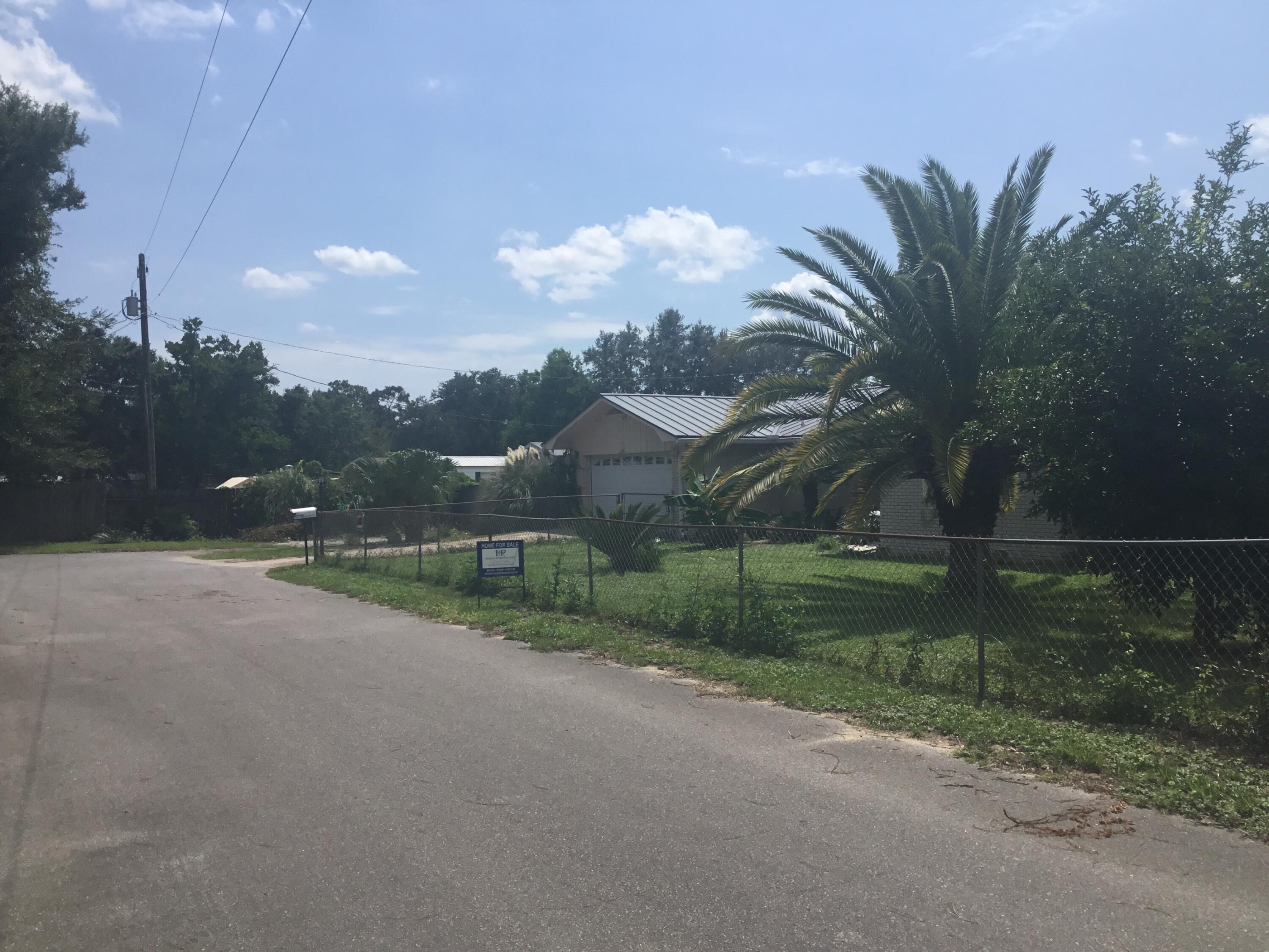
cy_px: 476
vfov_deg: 45.4
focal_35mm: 31
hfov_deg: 58.4
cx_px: 634
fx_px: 1136
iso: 25
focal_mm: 3.3
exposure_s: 1/2262
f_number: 2.4
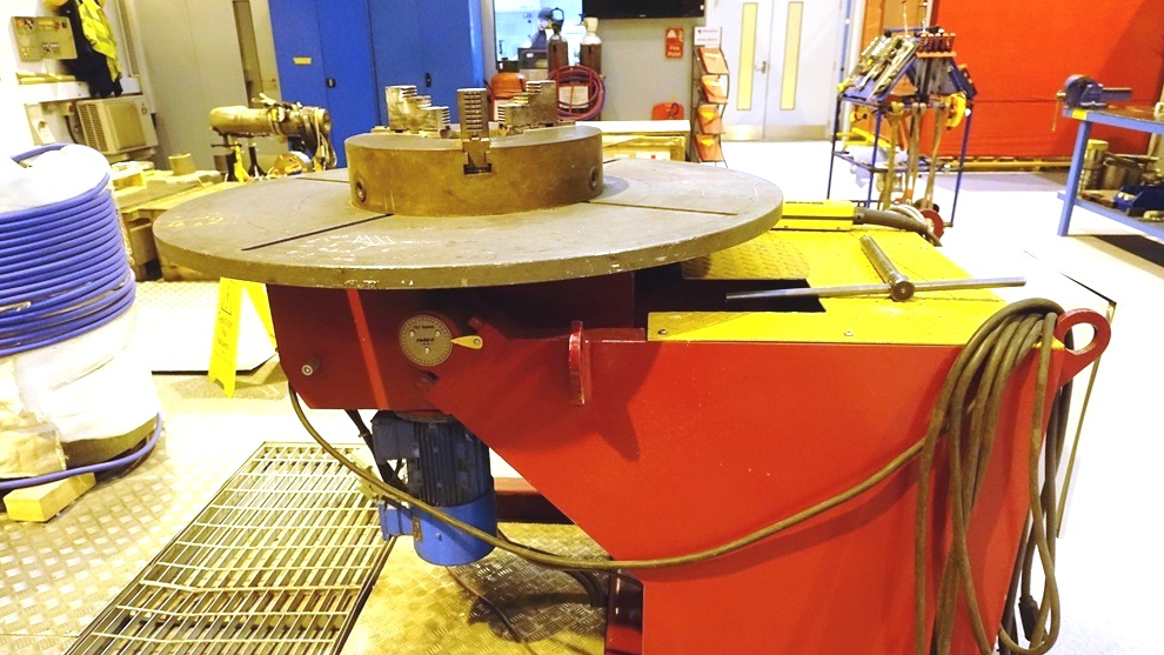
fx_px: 803
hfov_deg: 71.9
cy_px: 398
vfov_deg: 44.1
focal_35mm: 26
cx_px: 576
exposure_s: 1/125
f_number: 2.8
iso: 2500
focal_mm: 8.8
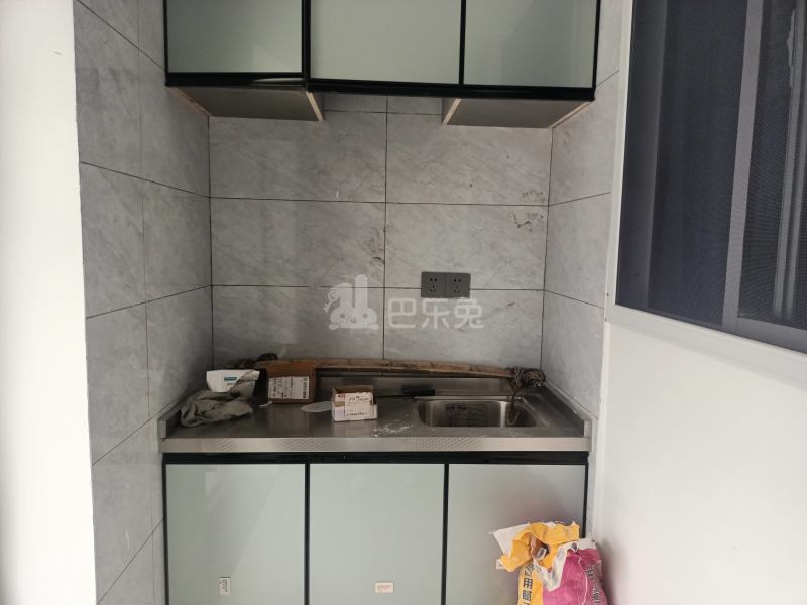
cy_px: 302
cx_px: 404
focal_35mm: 25
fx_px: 583
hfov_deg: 69.4
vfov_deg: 54.9
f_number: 1.79
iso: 512
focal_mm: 4.71
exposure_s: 1/100
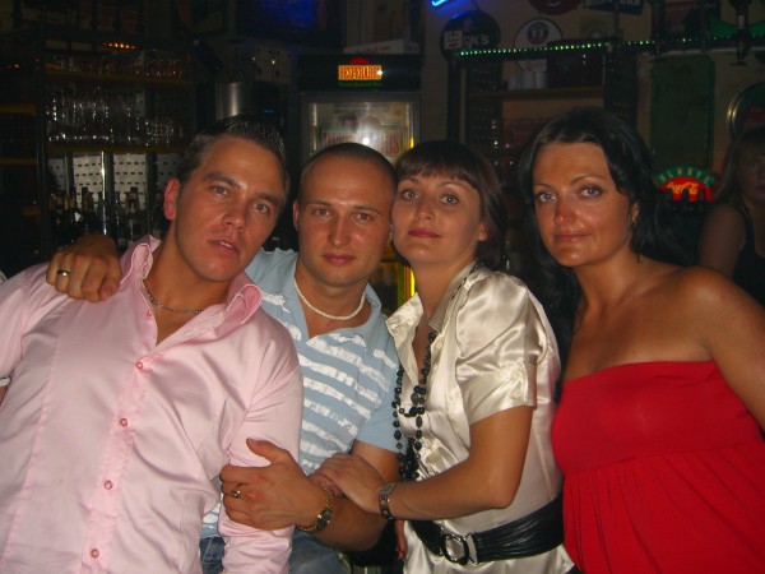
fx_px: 840
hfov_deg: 49.0
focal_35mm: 38
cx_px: 382
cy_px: 287
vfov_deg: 37.7
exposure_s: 1/60
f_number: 2.8
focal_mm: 7.9
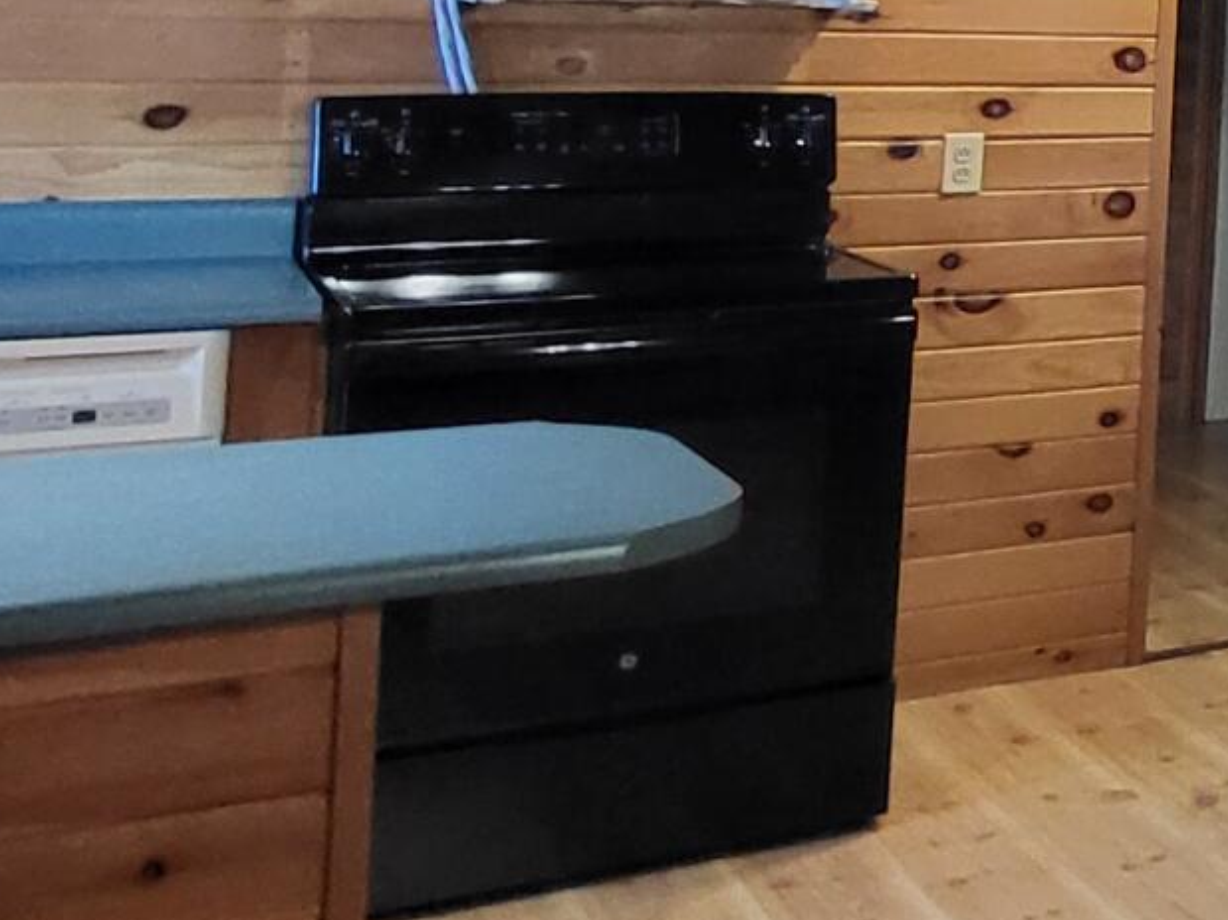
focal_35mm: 63
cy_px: -40
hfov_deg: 20.9
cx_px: 2214
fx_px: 2234
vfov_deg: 22.2
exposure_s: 1/30
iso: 500
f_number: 2.2
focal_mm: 1.74
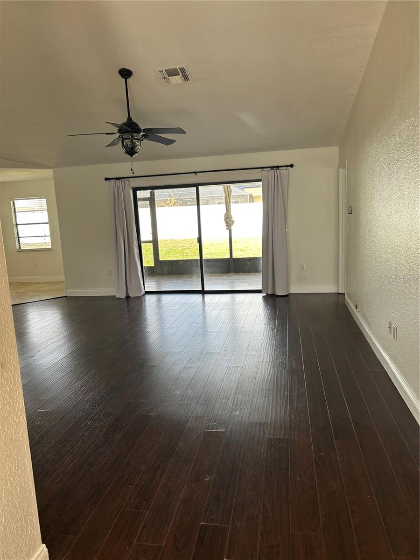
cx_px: 210
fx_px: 421
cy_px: 280
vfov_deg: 67.3
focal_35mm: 26
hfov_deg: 53.1
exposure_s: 1/127
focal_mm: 5.7
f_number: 1.5
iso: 32
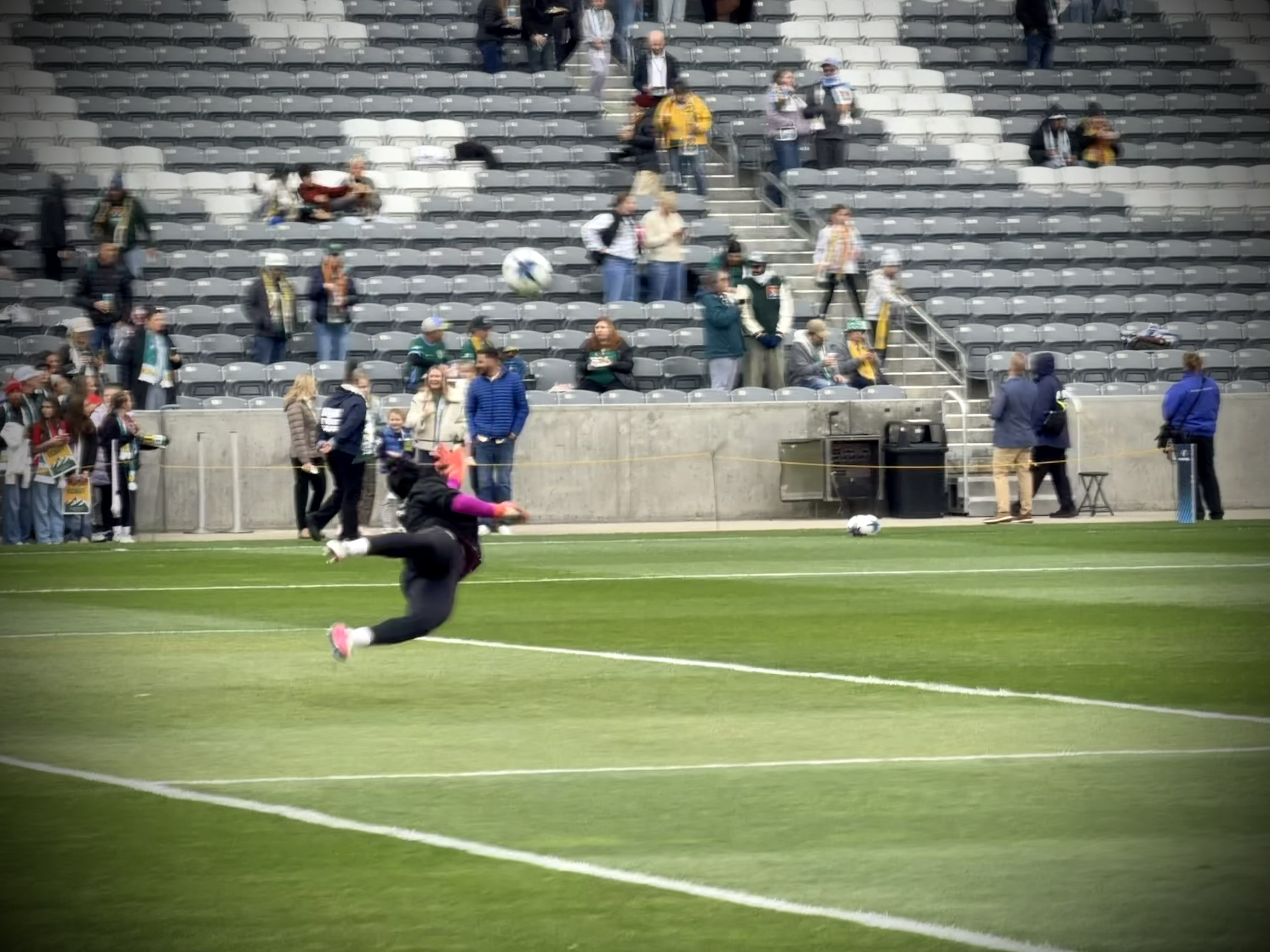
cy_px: 476
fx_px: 7338
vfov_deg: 7.4
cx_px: 635
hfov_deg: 9.9
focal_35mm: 200
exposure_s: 1/120
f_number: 2.8
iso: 32
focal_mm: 16.89
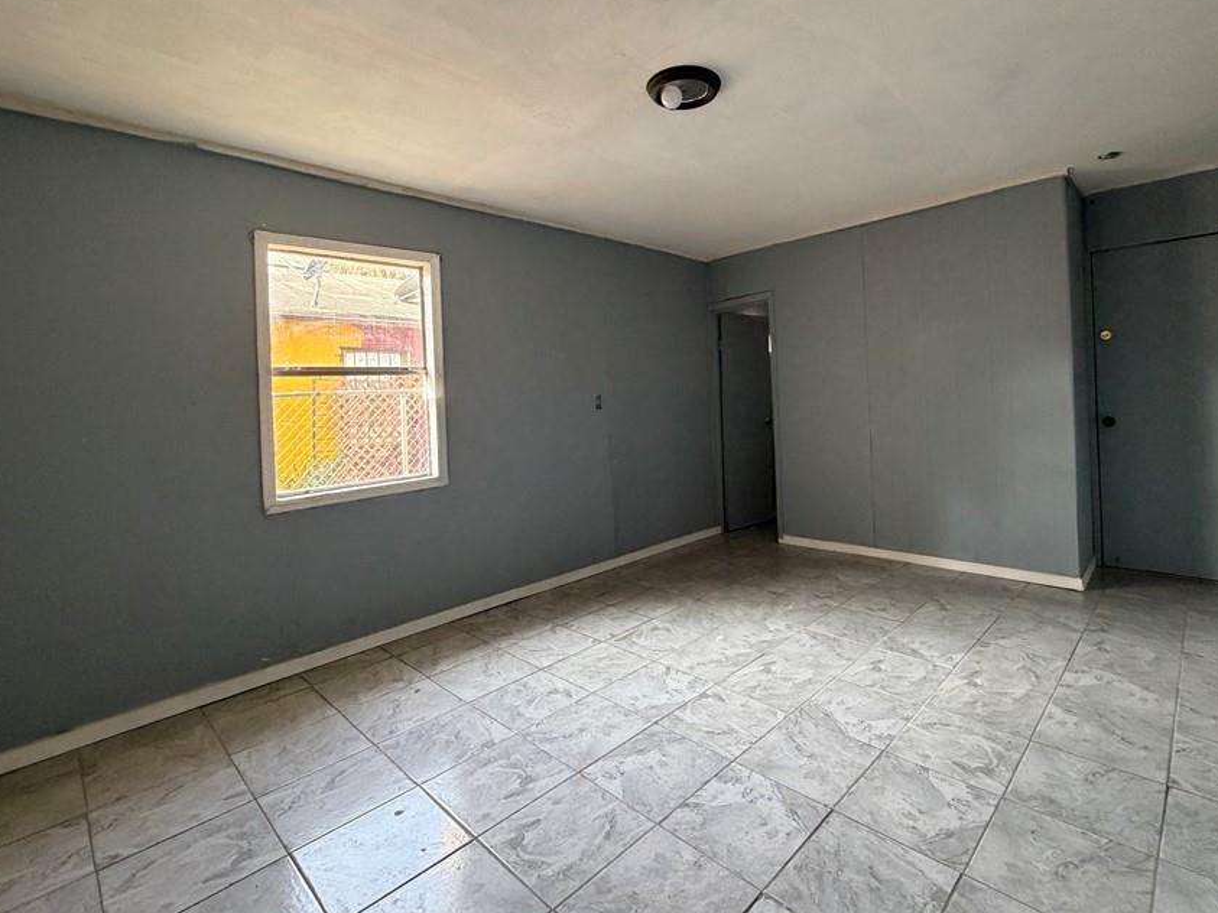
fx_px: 598
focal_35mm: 17
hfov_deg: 90.6
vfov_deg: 74.3
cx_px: 683
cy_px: 394
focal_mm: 2.22
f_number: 2.2
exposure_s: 1/76
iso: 320
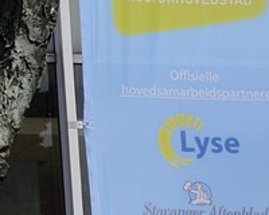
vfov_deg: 4.1
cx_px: -554
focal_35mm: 375
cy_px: -210
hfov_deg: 4.9
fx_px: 2986
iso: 200
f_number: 16
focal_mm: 50
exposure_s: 1/160
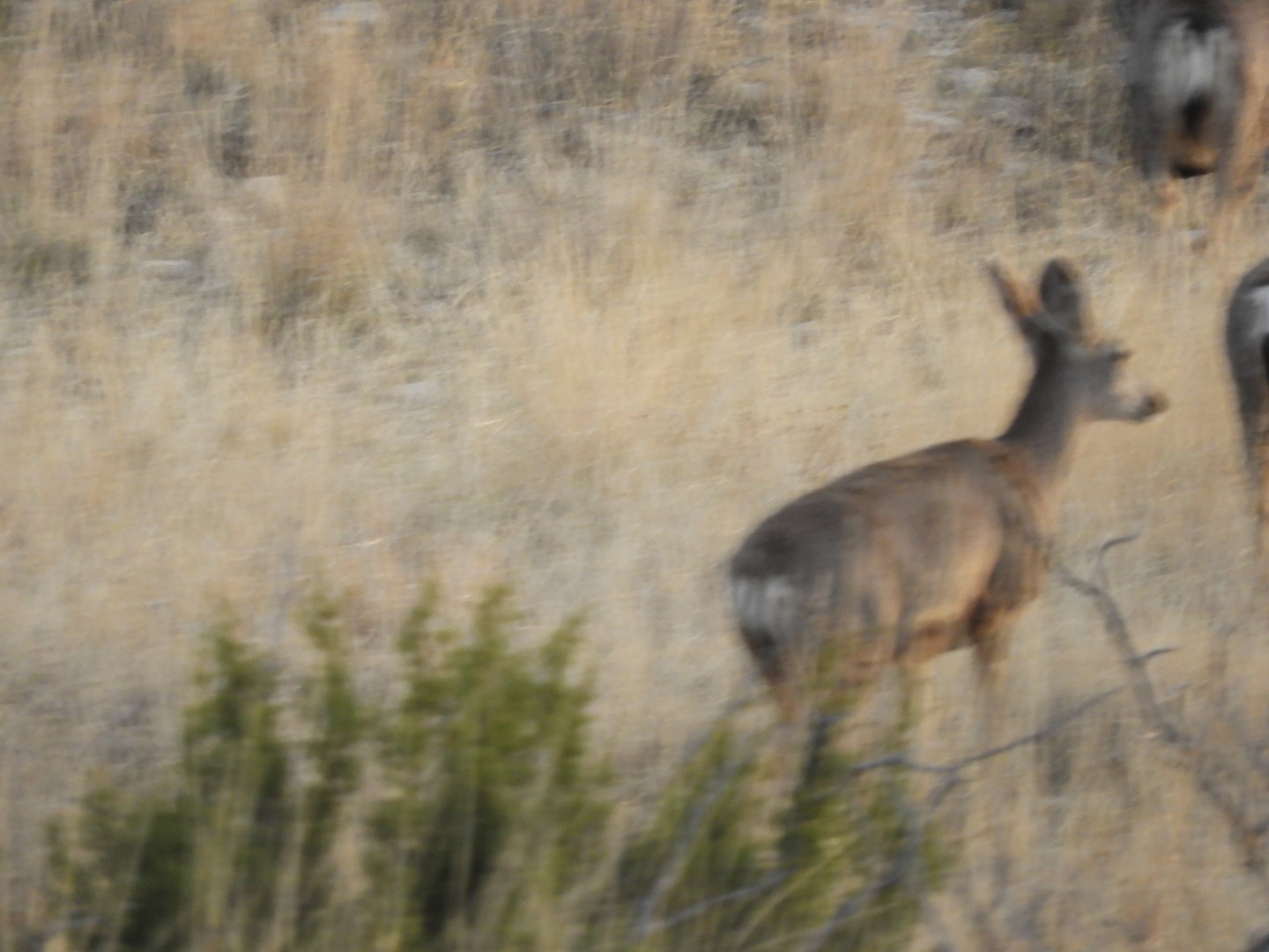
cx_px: 634
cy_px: 476
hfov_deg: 1.8
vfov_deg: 1.4
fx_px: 40325
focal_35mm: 1100
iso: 400
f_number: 5.6
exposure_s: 1/125
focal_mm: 197.1
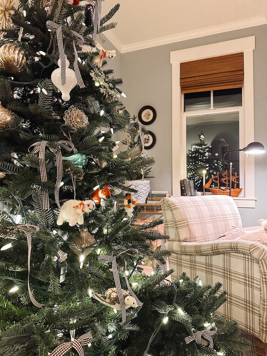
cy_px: 178
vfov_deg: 71.6
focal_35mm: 24
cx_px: 134
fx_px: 247
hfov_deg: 56.8
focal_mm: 6.86
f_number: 1.8
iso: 1000
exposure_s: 1/40
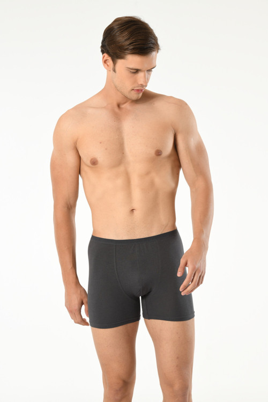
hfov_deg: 12.2
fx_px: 1249
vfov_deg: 18.3
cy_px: 201
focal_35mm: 112
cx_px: 134
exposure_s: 1/125
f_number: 11
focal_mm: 112
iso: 100
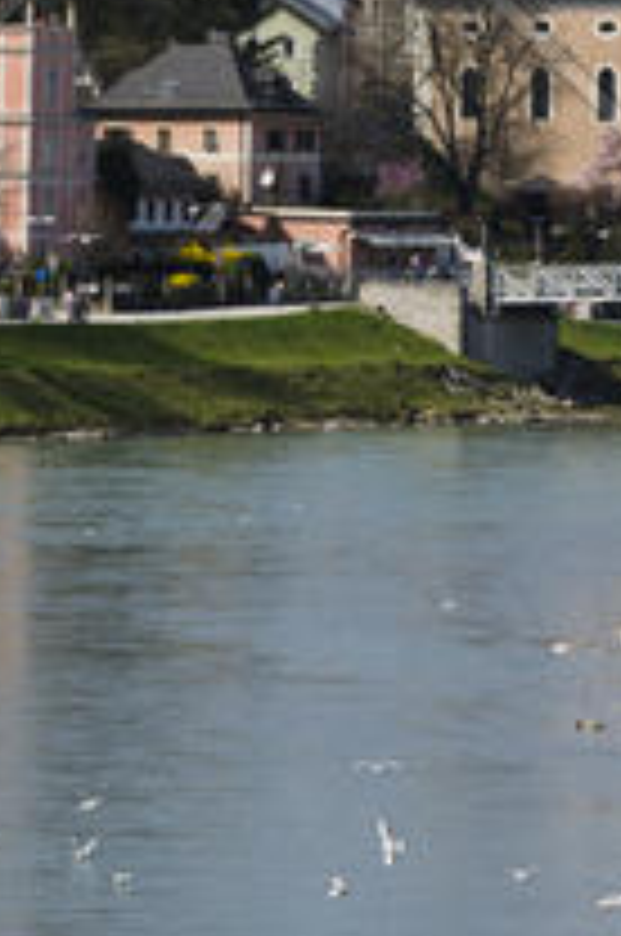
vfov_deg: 5.8
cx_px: 254
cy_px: -243
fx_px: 9226
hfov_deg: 3.9
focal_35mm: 355
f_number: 9.5
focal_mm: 85
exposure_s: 1/250
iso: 100
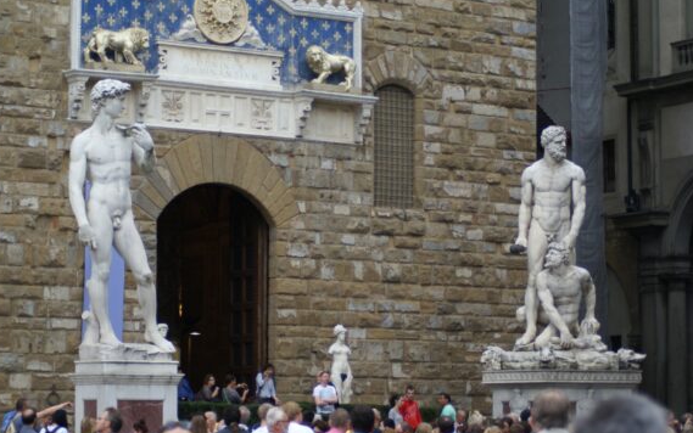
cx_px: 350
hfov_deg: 18.4
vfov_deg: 11.6
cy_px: 218
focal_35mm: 113
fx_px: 2135
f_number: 4
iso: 200
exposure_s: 1/125
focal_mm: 70
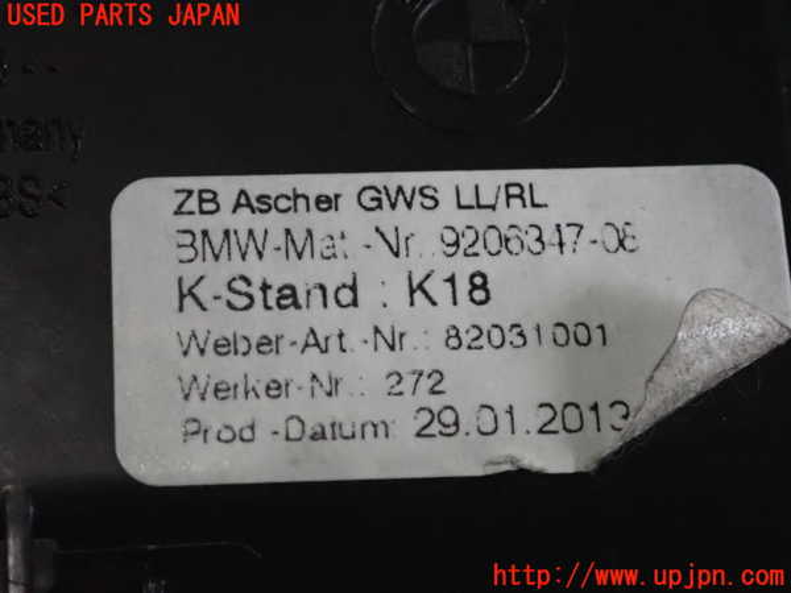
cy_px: 296
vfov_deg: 15.7
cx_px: 396
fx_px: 2148
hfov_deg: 20.9
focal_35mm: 94
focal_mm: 16.79
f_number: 4.7
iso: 5000
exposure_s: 1/320
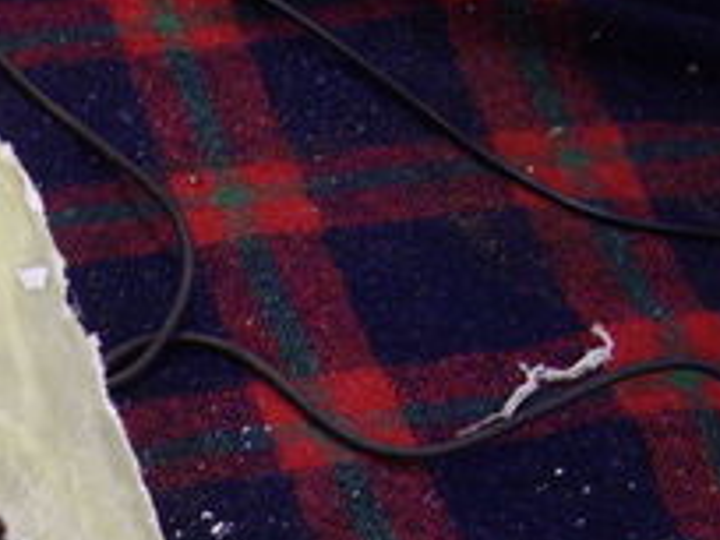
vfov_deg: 12.0
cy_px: 776
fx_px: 2475
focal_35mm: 119
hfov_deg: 15.7
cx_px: -229
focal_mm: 6.2
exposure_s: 1/30
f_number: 2.7
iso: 200
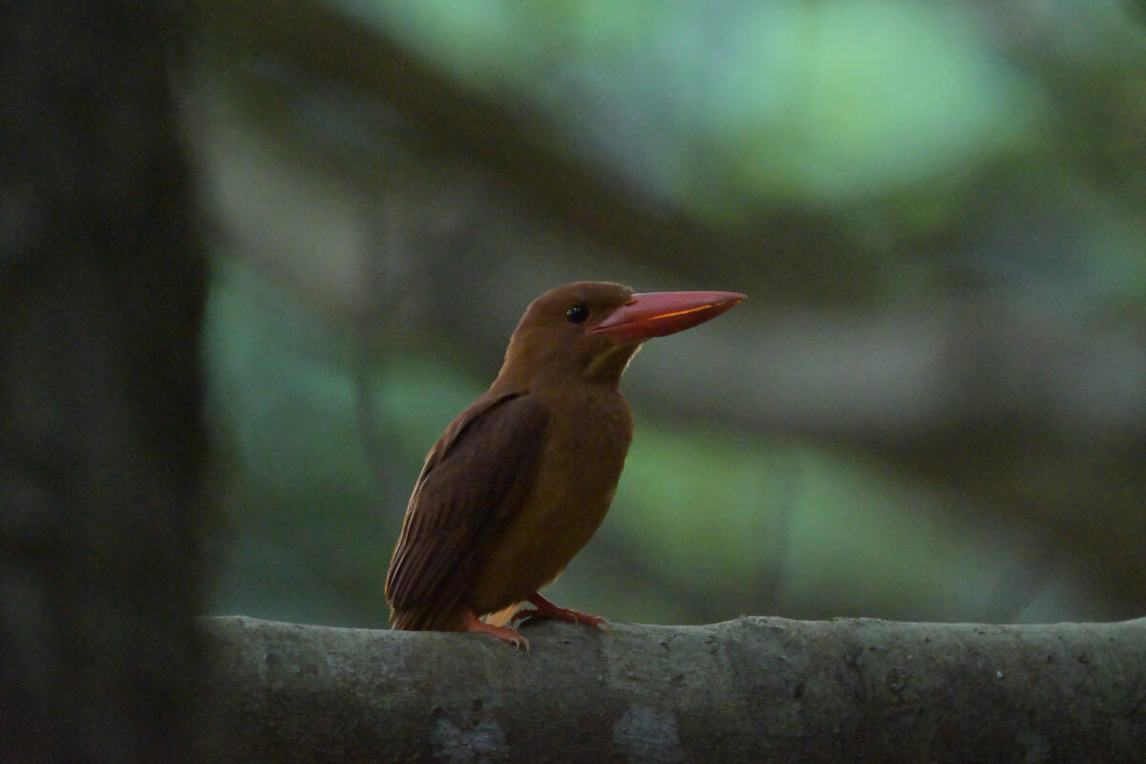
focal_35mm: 1200
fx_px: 38197
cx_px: 573
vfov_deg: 1.1
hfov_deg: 1.7
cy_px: 382
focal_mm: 800
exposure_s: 1/320
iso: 4000
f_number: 6.3
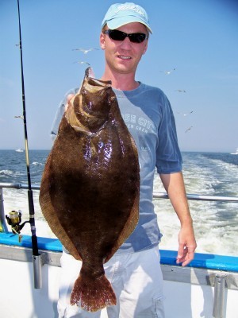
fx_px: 330
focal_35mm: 36
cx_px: 119
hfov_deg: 39.7
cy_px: 159
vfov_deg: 51.4
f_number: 2.8
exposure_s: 1/800
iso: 64
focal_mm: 5.85
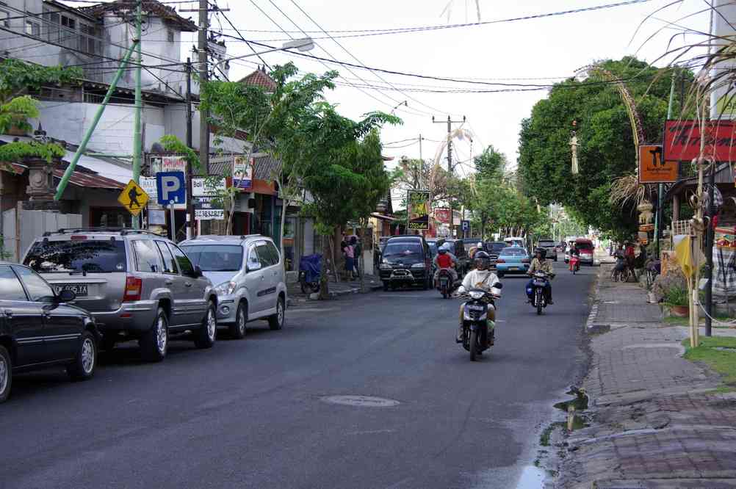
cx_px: 368
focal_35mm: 75
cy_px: 244
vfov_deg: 18.1
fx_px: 1532
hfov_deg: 27.0
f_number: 5.6
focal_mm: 50
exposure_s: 1/125
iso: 100
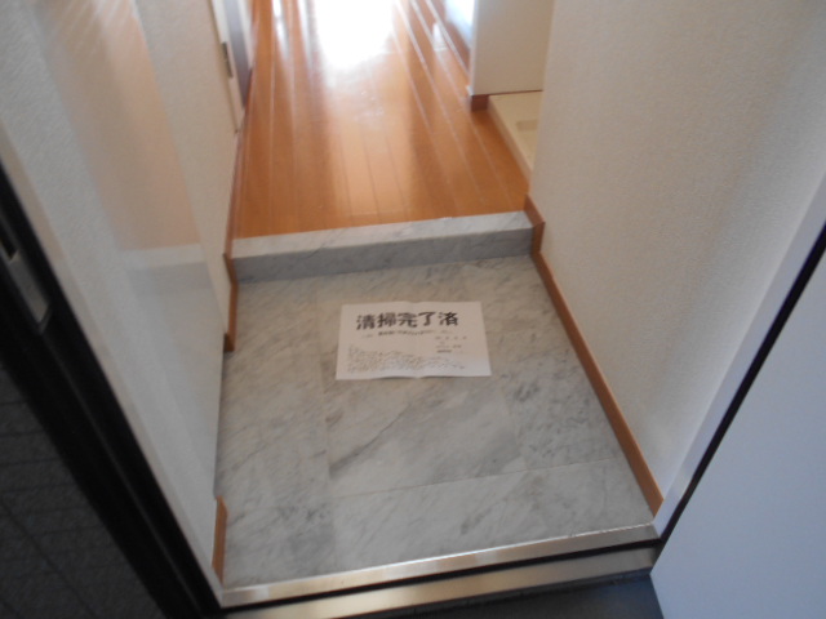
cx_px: 413
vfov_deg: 53.1
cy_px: 310
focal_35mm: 26
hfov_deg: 67.3
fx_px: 620
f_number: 3.2
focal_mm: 4.6
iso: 125
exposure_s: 1/30
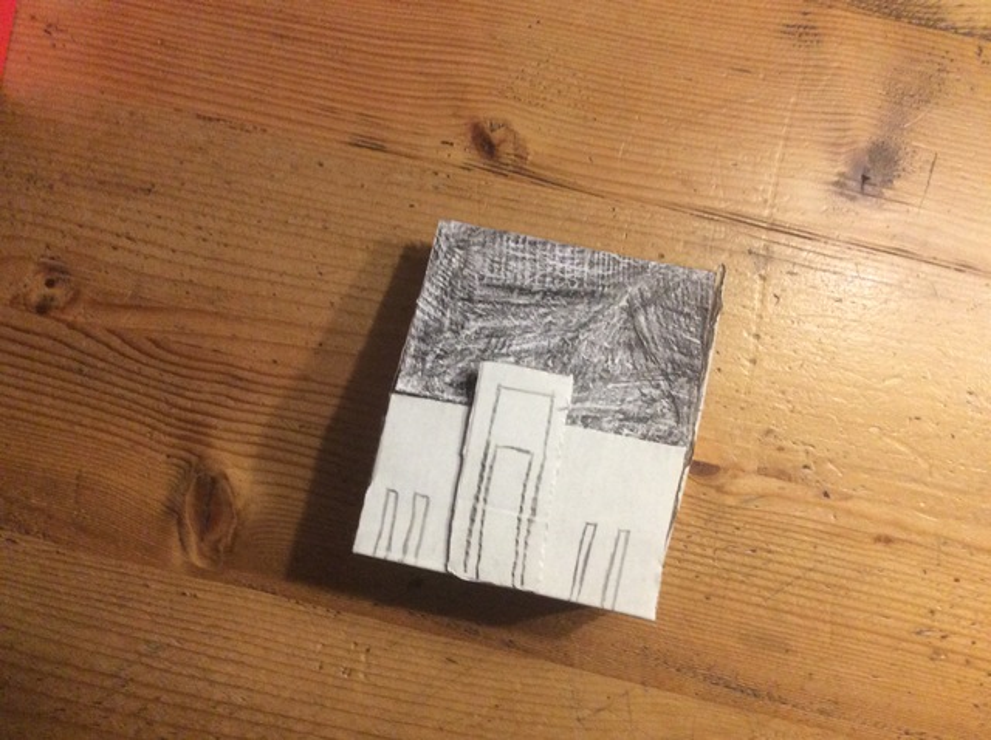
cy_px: 370
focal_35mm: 32
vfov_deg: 44.1
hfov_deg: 56.9
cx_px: 496
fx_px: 915
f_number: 2.4
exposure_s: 1/25
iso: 250
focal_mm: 3.3
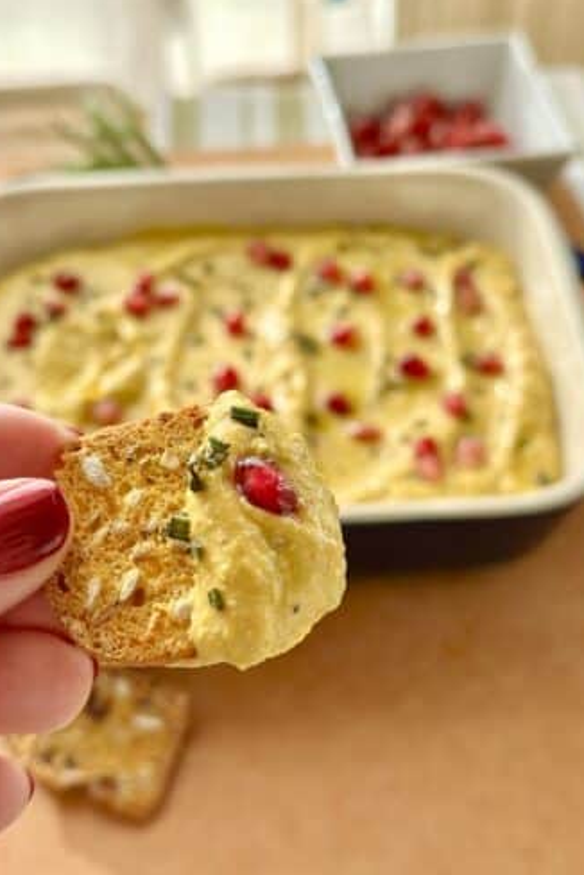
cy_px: 437
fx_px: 1241
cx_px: 286
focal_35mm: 51
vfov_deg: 38.9
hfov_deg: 26.5
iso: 80
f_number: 1.78
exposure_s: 1/699
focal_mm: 6.86
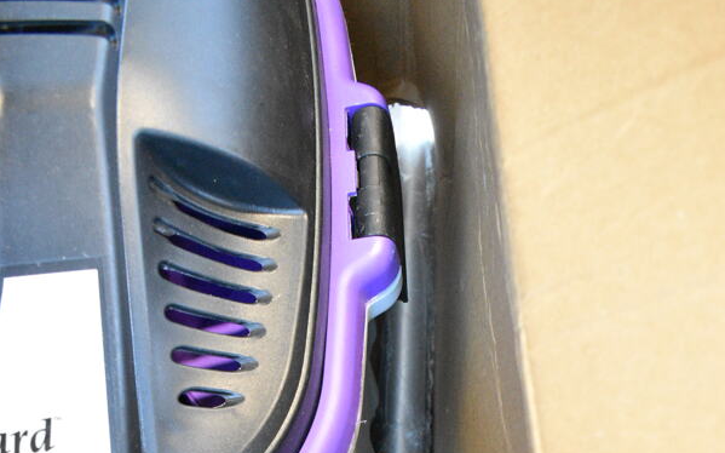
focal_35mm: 42
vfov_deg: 26.9
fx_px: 830
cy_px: 546
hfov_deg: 47.2
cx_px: 368
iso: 6400
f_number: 5
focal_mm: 18
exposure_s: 1/100
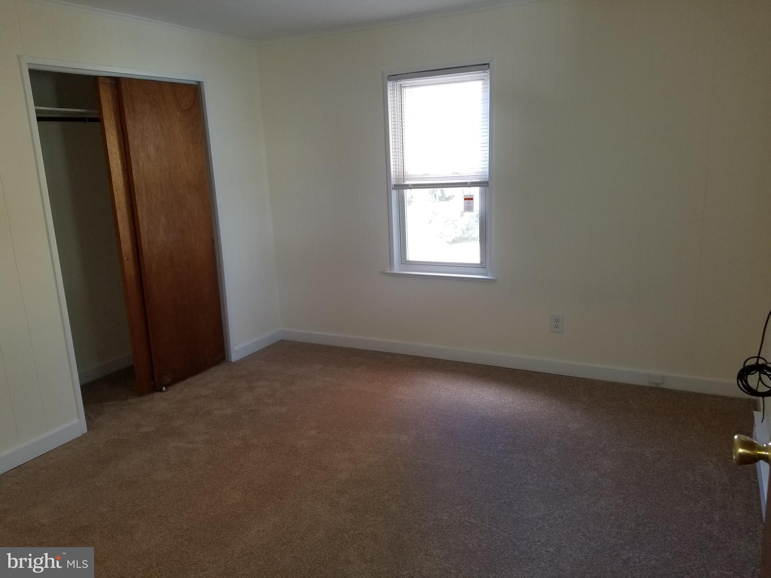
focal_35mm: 26
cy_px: 289
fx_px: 579
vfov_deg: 53.1
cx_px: 386
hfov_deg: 67.3
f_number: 1.7
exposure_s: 1/40
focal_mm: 4.3
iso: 100
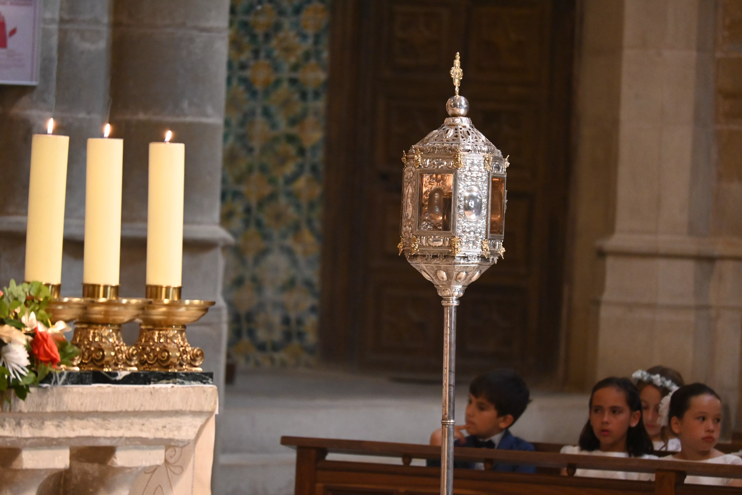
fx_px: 7729
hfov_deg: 5.5
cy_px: 248
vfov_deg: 3.7
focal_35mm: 375
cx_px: 371
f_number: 6.3
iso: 3200
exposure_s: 1/60
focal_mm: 250
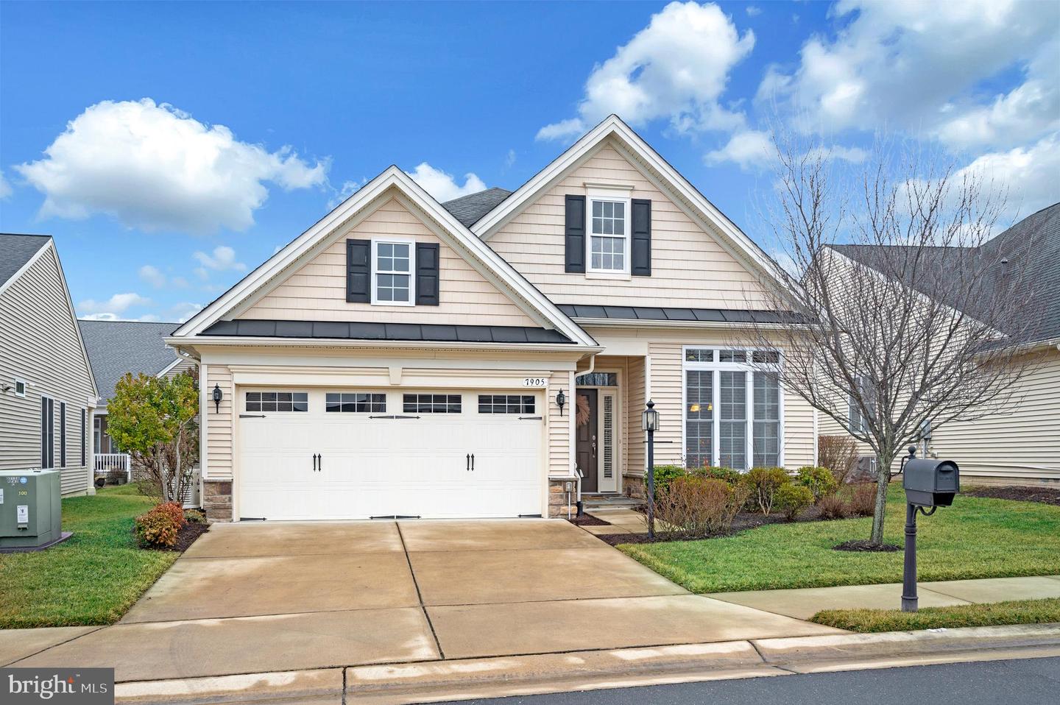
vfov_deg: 43.5
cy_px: 352
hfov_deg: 62.0
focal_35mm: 30
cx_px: 530
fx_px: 883
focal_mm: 30
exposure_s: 1/250
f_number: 5.6
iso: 125
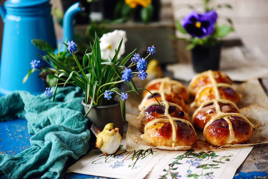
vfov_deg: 13.1
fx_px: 782
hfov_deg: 19.4
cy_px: 90
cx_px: 134
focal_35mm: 105
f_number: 3
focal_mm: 105
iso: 125
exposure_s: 1/40
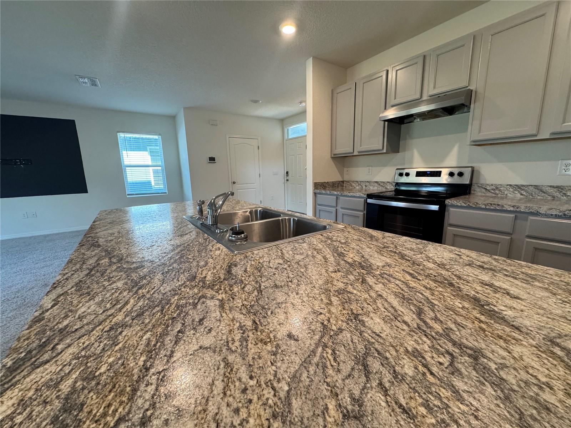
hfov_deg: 102.1
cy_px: 214
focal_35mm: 14
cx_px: 286
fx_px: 231
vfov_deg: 85.7
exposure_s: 1/120
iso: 250
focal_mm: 2.22
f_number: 2.2
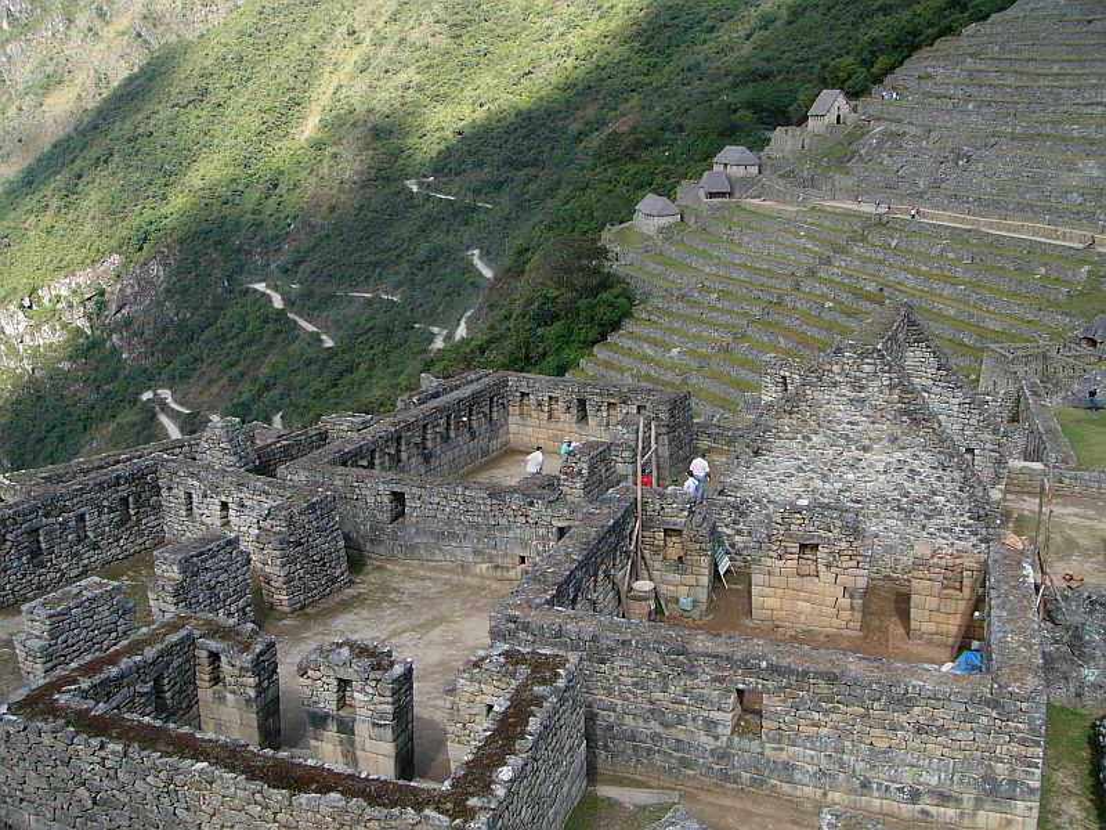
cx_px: 553
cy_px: 415
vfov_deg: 39.7
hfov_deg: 51.4
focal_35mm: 36
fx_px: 1150
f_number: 4
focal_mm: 6
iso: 50
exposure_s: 1/160
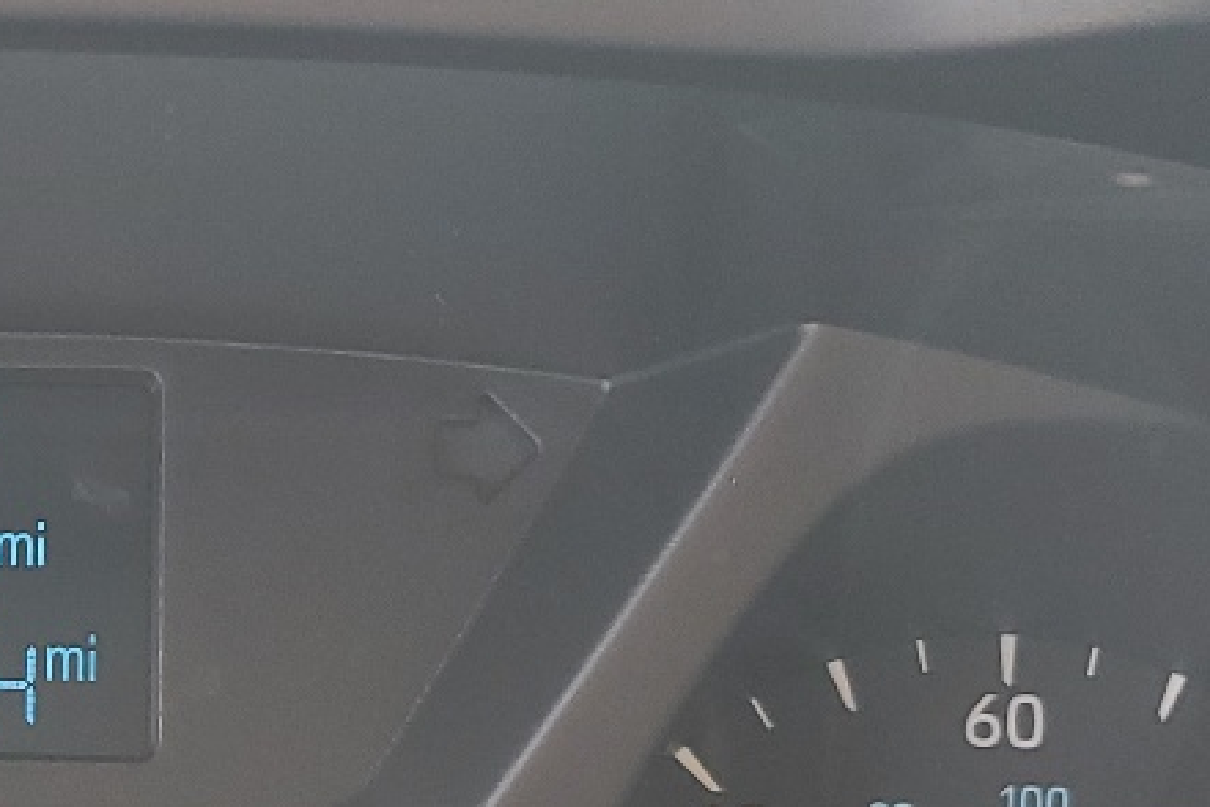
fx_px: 3294
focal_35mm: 98
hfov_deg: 19.7
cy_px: 812
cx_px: -211
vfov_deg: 13.8
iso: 58
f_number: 1.5
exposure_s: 1/120
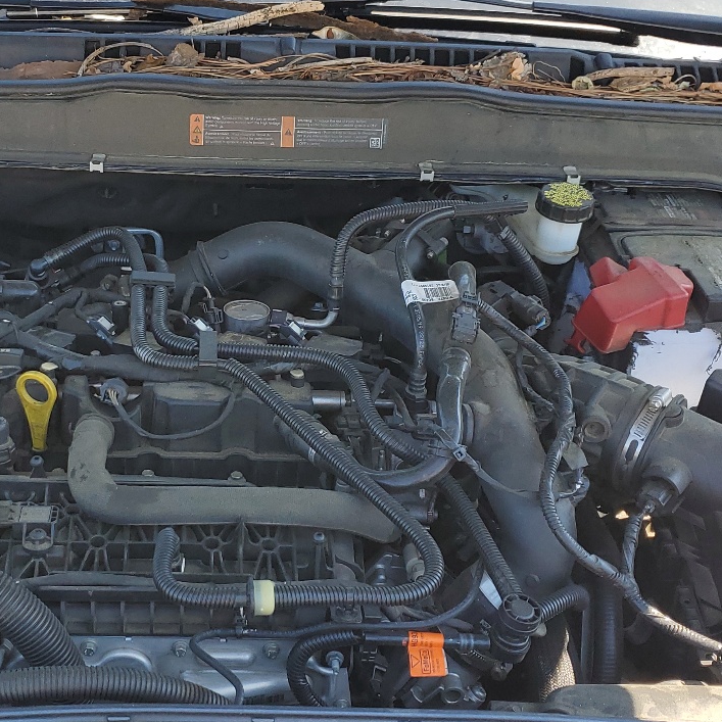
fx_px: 1227
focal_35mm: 52
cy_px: 381
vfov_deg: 32.8
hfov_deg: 32.4
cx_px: 211
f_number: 1.5
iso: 50
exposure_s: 1/526
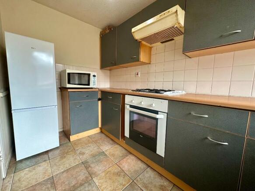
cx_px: 128
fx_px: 103
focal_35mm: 14
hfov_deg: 102.1
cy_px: 96
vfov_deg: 85.7
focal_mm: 2.22
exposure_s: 1/99
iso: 125
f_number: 2.2
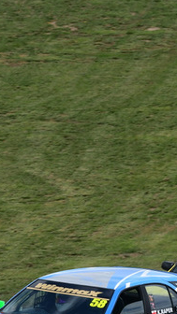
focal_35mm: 935
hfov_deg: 1.3
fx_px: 7801
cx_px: 130
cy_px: 208
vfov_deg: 2.3
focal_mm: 250
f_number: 10
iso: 320
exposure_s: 1/640
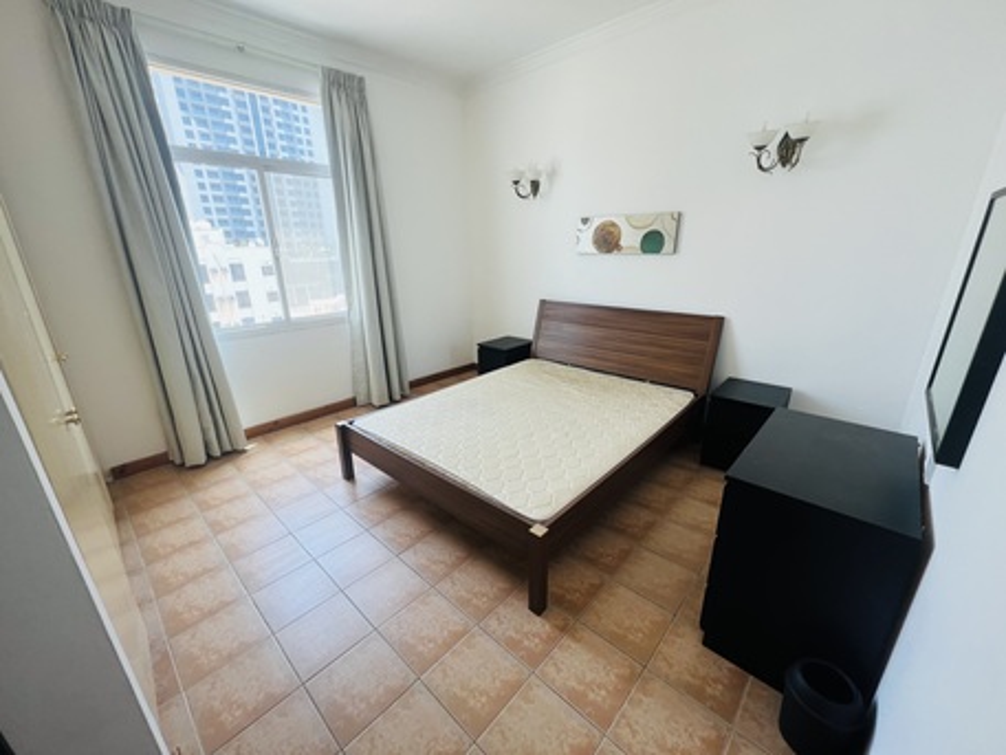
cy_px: 378
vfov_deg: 89.9
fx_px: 378
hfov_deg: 106.2
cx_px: 503
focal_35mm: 13
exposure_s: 1/99
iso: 50
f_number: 1.8
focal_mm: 1.57
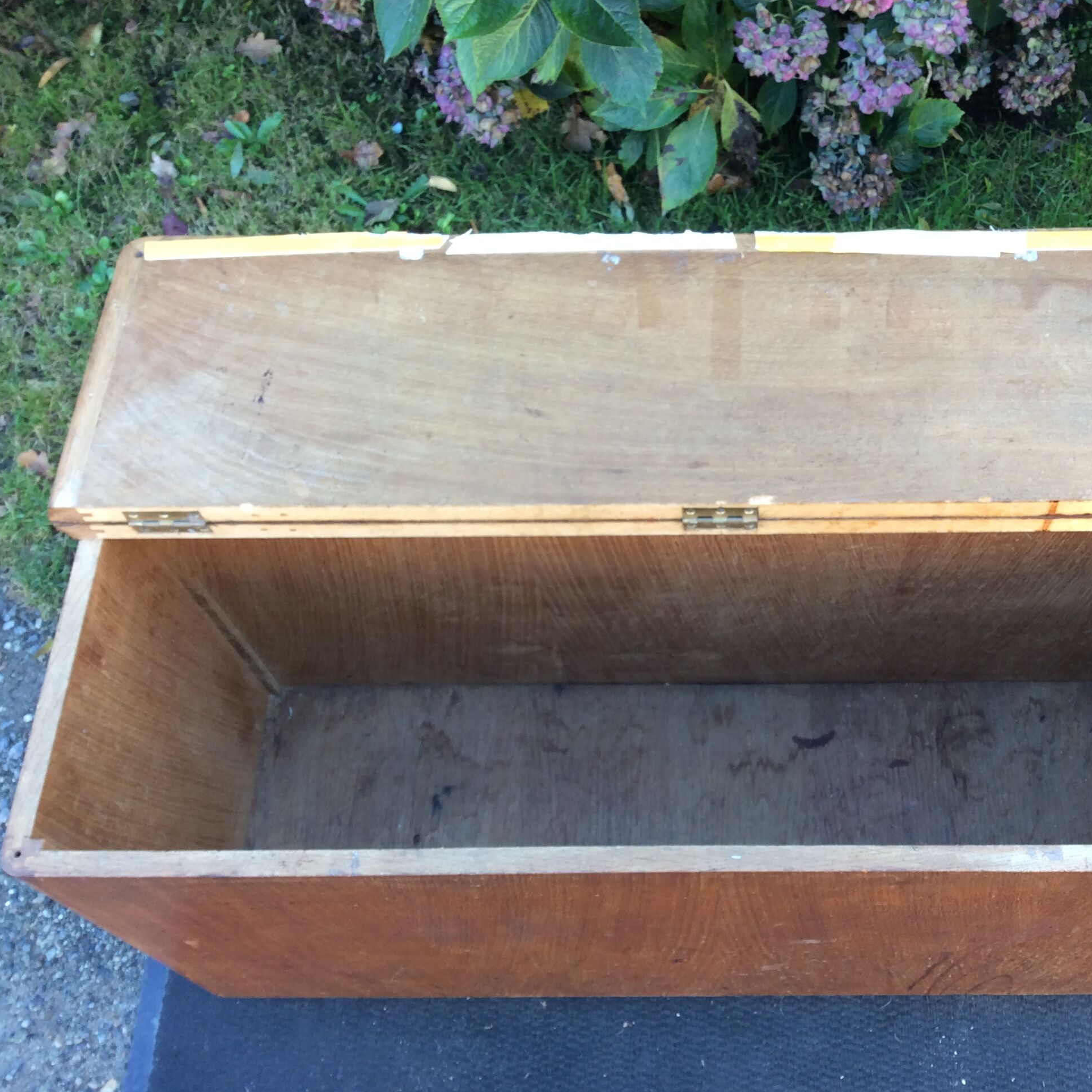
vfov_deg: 43.9
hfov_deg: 43.3
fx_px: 1356
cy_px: 547
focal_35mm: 38
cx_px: 724
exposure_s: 1/33
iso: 32
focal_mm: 3.3
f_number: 2.4
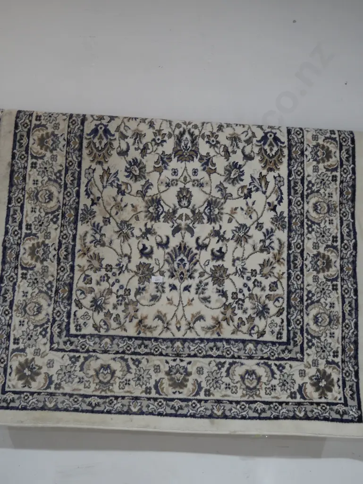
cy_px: 242
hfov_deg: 37.8
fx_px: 531
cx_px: 182
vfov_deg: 49.0
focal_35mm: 38
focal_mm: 19
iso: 800
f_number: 4.1
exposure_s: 1/60
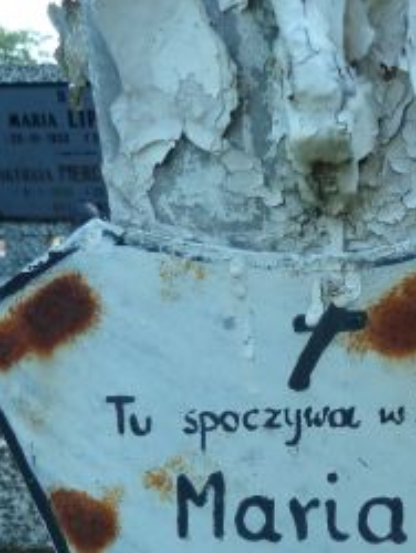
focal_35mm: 48
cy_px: 526
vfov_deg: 36.4
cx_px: 345
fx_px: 768
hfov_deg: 29.5
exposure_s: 1/160
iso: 160
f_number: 3.3
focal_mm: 4.1
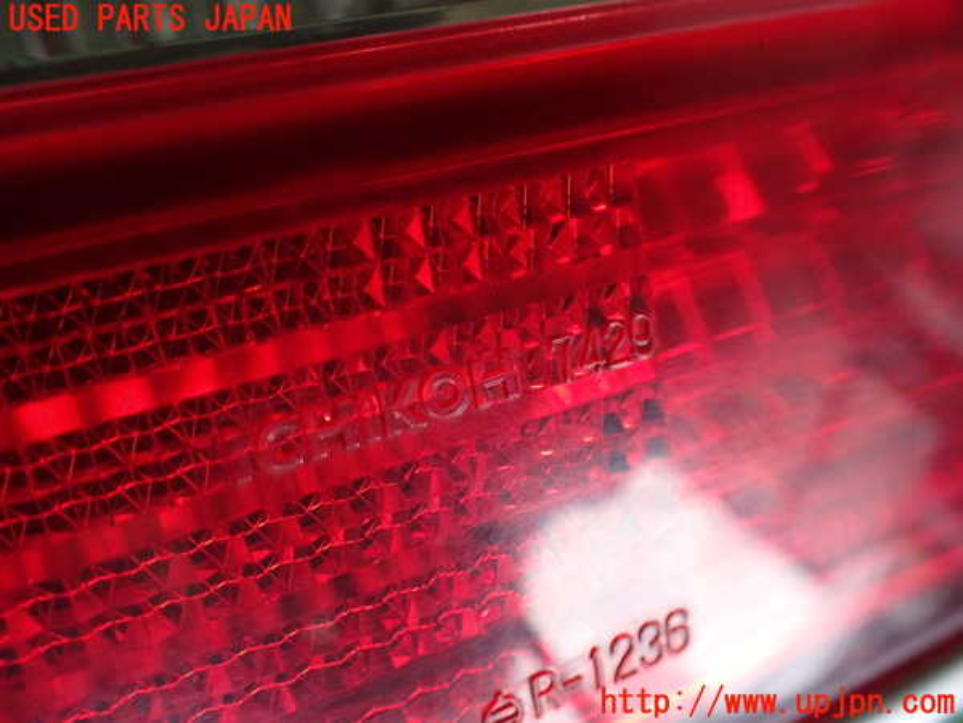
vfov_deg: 46.8
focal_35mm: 30
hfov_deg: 60.0
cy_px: 362
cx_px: 482
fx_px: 835
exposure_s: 1/125
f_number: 2.3
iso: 640
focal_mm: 5.4
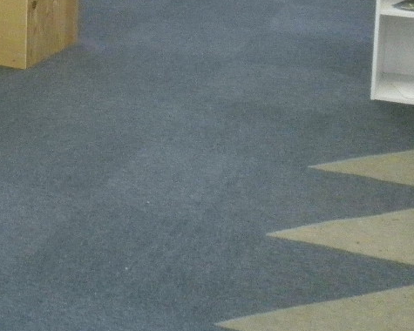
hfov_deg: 20.1
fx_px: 1127
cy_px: -137
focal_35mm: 92
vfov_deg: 15.6
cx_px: -17
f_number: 3
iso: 800
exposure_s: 1/100
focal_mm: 5
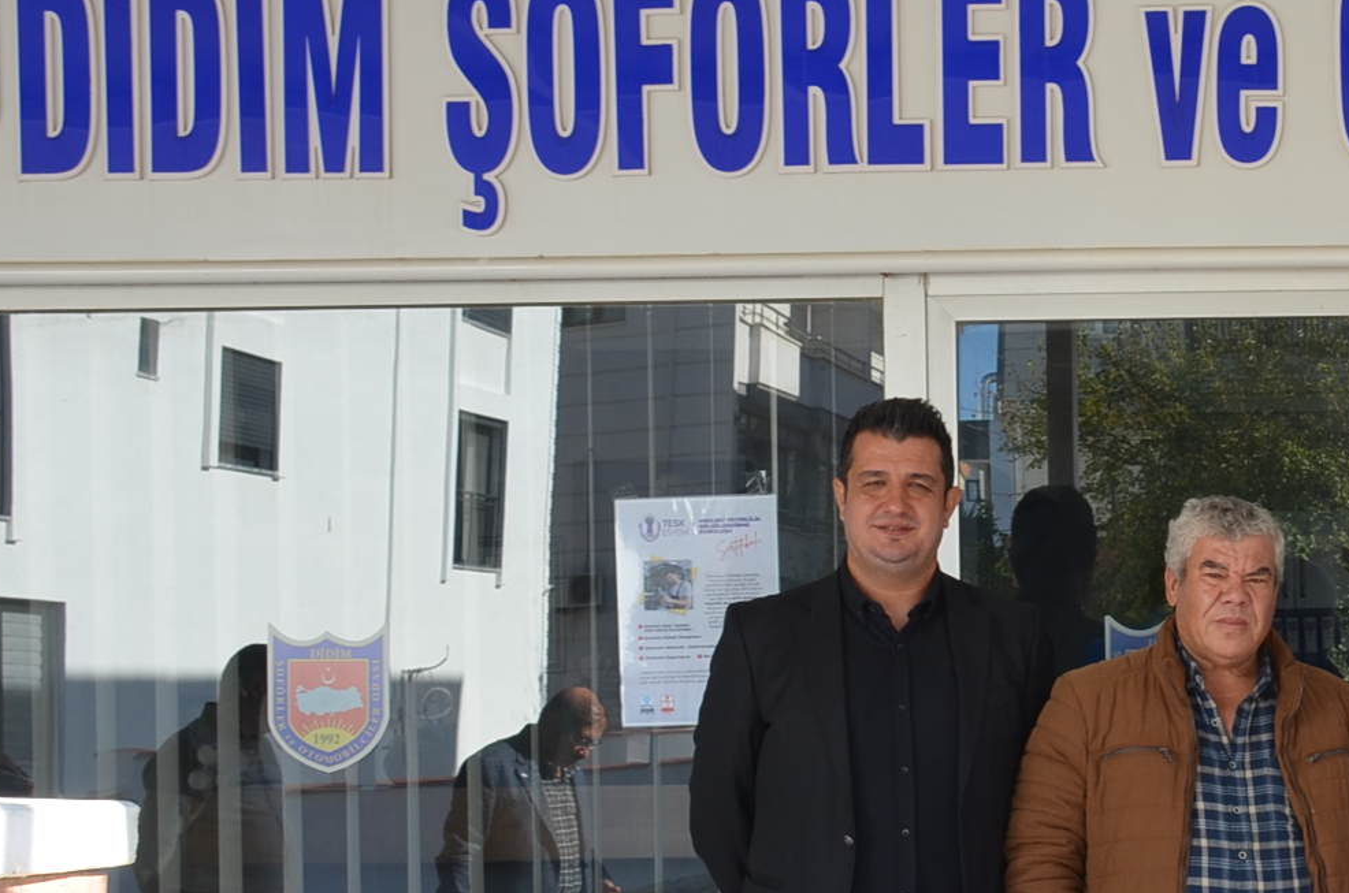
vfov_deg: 17.9
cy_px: 764
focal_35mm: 75
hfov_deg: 24.8
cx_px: 1556
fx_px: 2805
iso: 220
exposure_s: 1/125
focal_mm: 20
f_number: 5.6
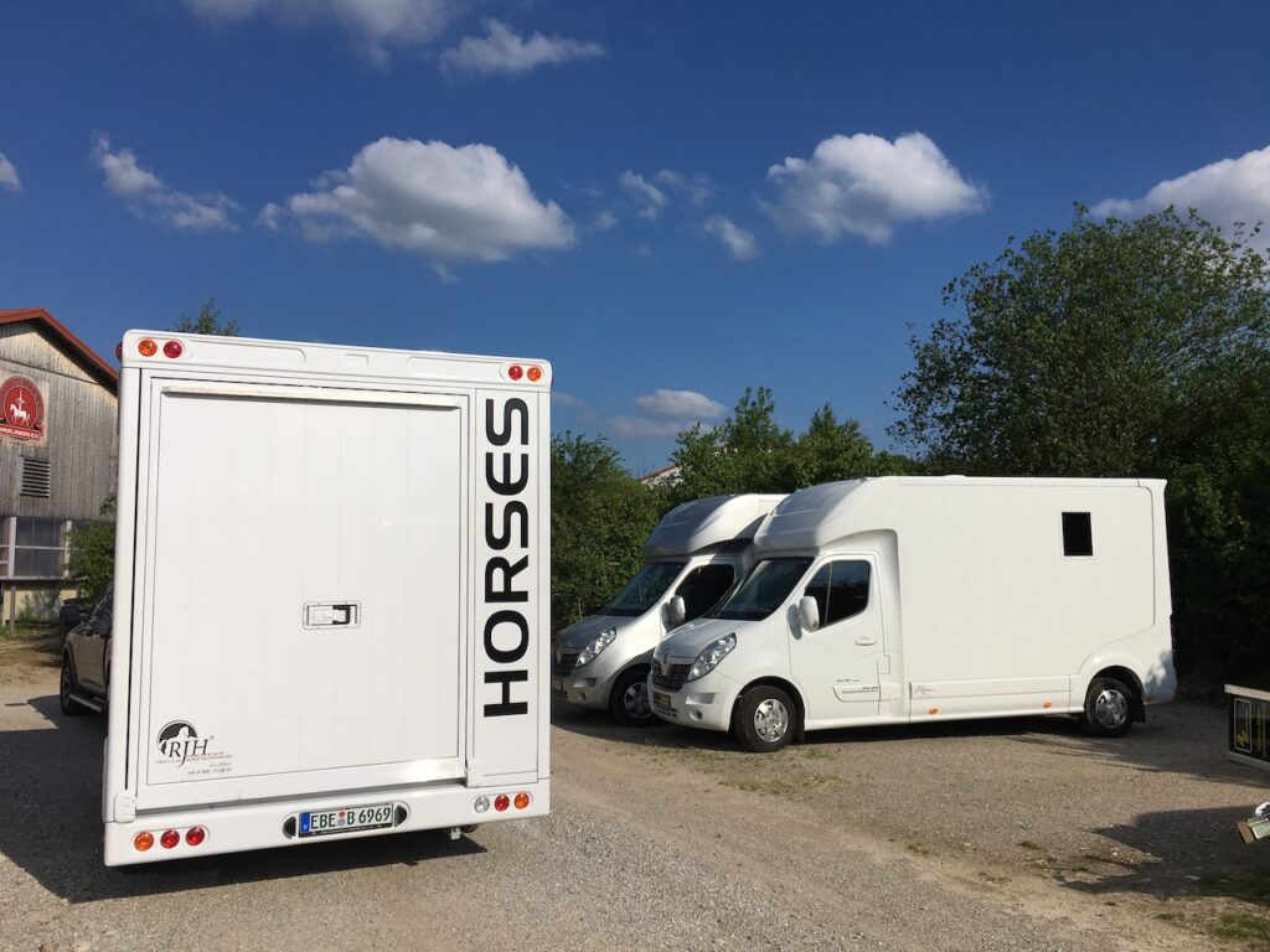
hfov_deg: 61.7
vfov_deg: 48.2
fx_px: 1064
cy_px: 476
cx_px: 635
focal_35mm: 29
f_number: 2.2
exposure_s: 1/4808
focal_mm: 4.15
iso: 25
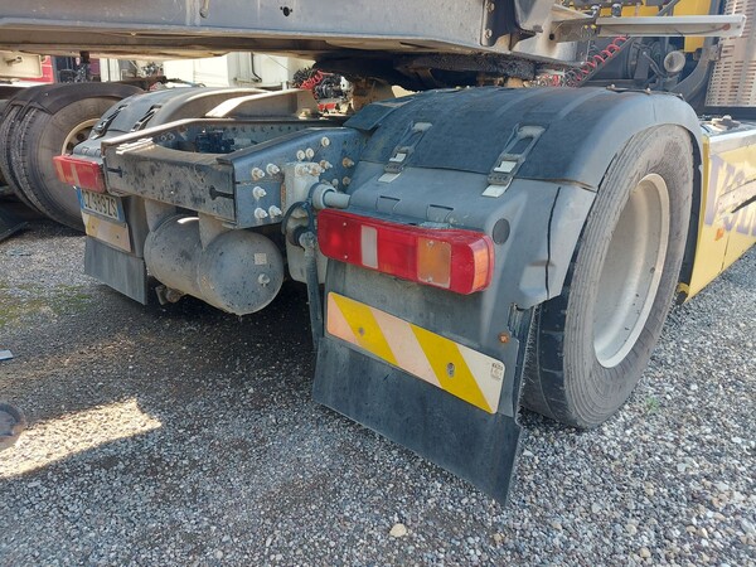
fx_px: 524
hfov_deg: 71.6
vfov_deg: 56.8
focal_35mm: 24
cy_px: 284
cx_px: 378
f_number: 1.8
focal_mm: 5.23
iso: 50
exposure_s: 1/100
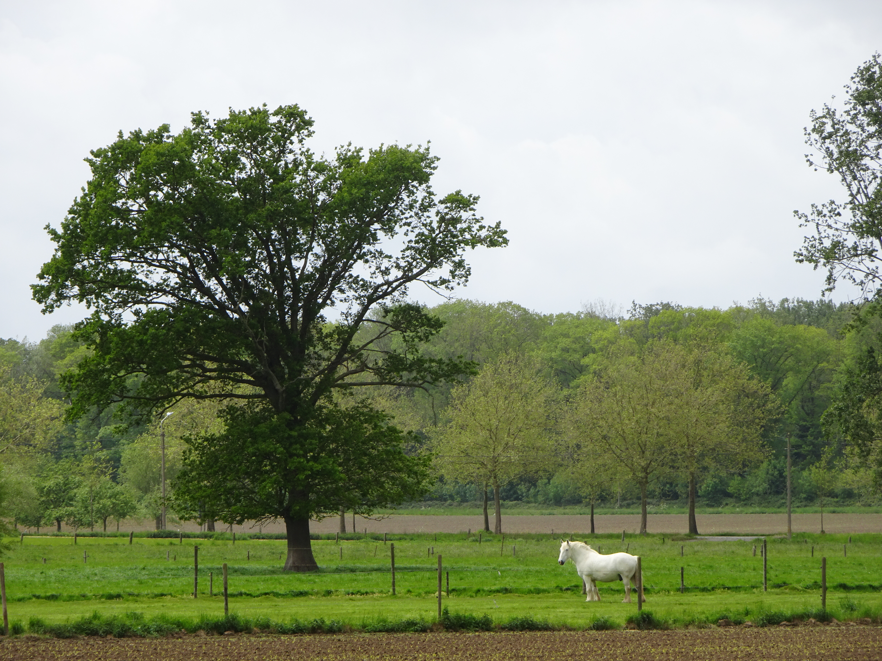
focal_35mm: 232
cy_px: 330
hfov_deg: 8.5
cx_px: 441
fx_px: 5911
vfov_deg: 6.4
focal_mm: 39.66
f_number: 6.3
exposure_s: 1/250
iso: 80
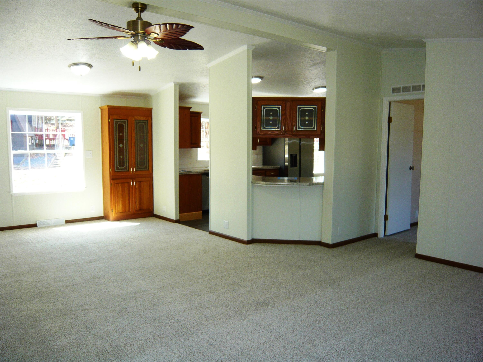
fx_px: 391
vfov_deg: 49.7
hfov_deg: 63.4
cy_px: 181
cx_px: 242
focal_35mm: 28
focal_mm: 4.6
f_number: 2.8
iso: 100
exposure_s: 1/50
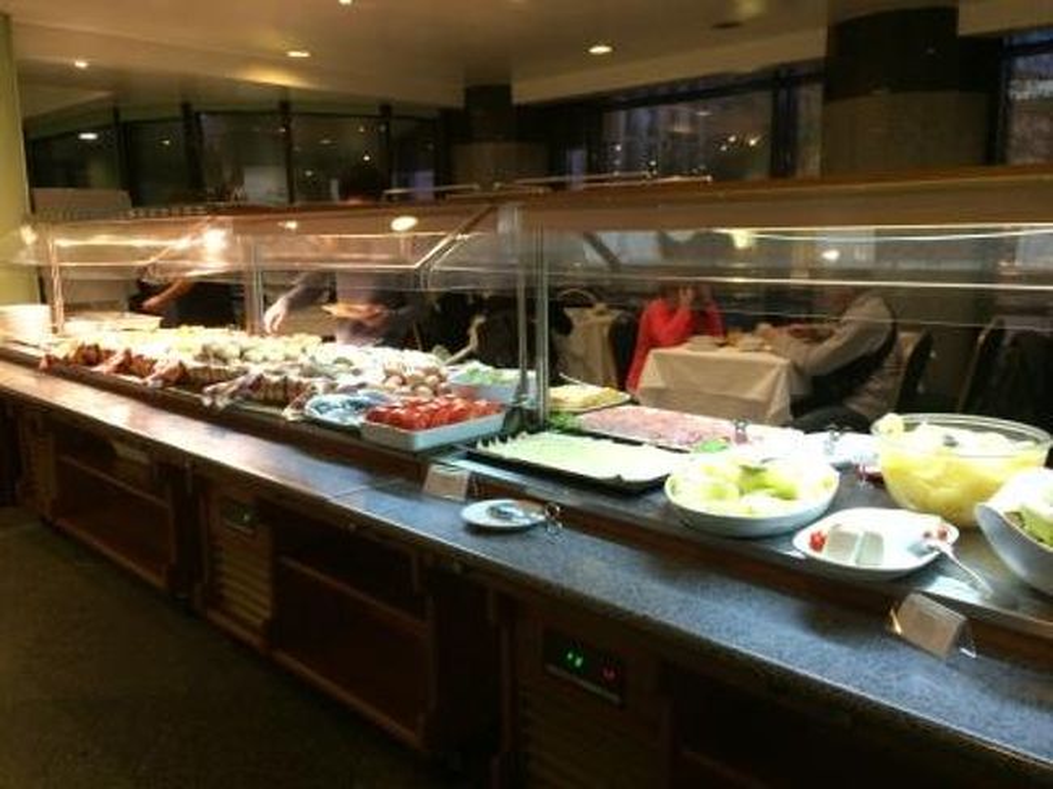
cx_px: 526
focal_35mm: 29
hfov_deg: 61.7
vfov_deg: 48.2
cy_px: 394
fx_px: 882
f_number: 2.2
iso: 250
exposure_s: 1/30
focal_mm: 4.15
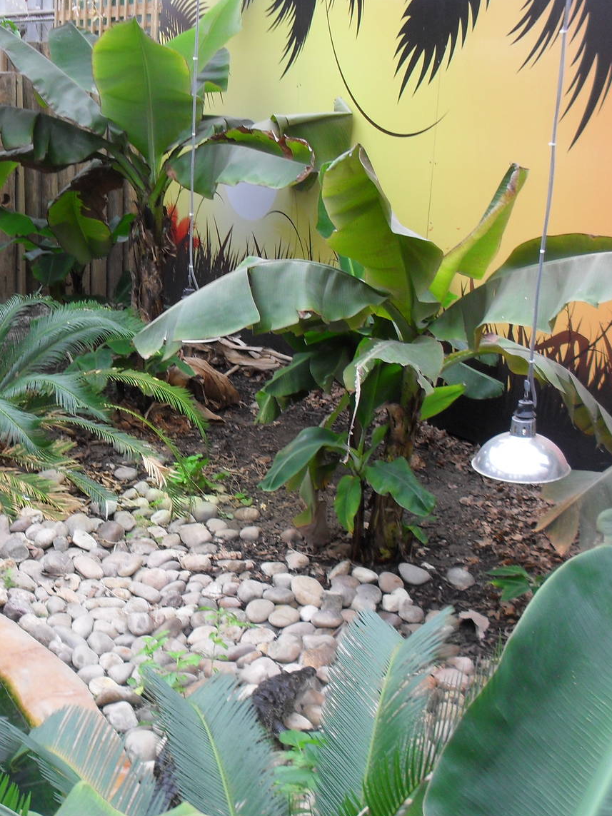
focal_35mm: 49
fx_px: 1155
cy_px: 420
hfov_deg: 29.0
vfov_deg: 38.9
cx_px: 125
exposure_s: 1/45
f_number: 3.2
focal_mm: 6.3
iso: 100
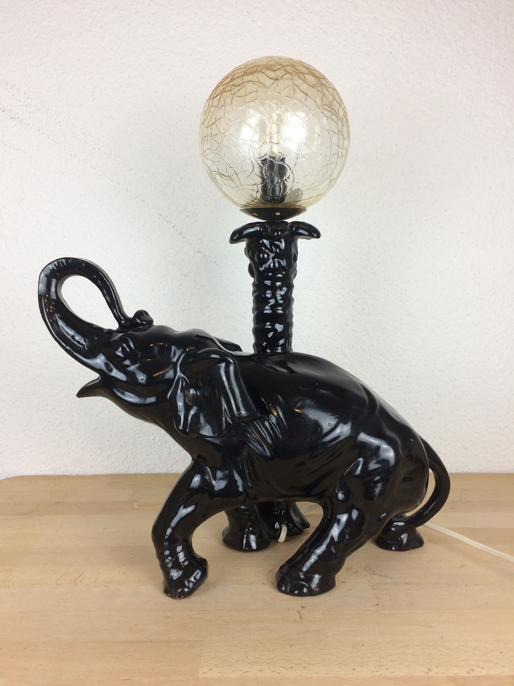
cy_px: 343
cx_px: 257
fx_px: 574
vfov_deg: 61.7
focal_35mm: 29
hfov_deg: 48.2
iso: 40
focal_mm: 4.15
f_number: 2.2
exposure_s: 1/50
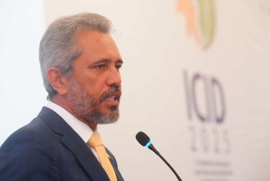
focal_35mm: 140
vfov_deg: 9.8
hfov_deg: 14.6
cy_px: 90
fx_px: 1051
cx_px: 135
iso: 8000
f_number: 6.3
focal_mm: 140
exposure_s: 1/160
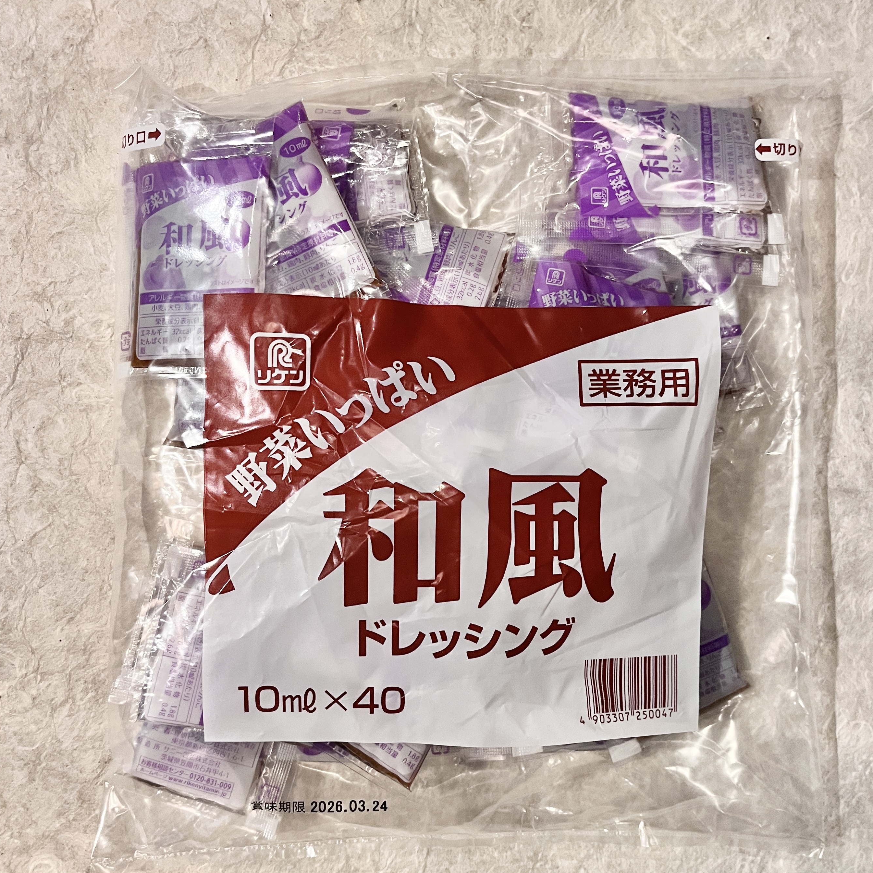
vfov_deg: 52.5
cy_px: 416
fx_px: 885
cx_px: 438
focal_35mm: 31
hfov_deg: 52.5
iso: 250
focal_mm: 5.1
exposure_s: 1/50
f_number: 1.6
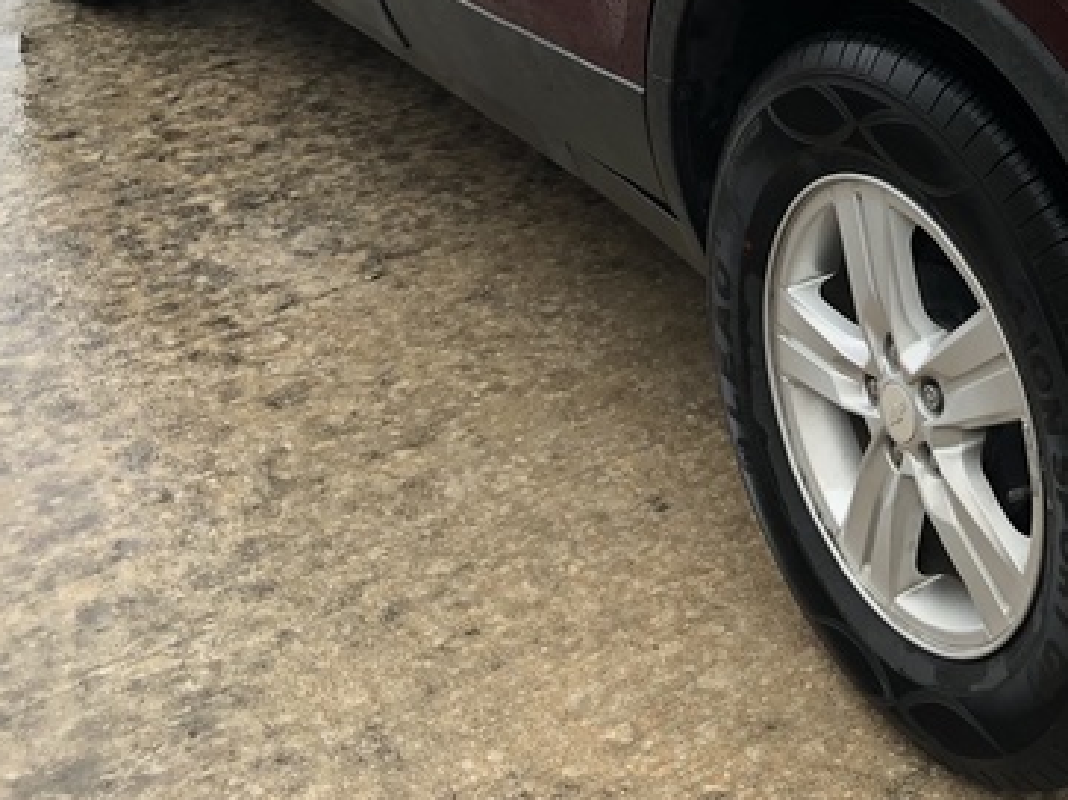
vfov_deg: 18.7
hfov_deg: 24.6
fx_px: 2282
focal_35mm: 74
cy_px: -191
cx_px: 1168
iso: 32
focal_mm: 3.99
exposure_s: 1/120
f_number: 1.8
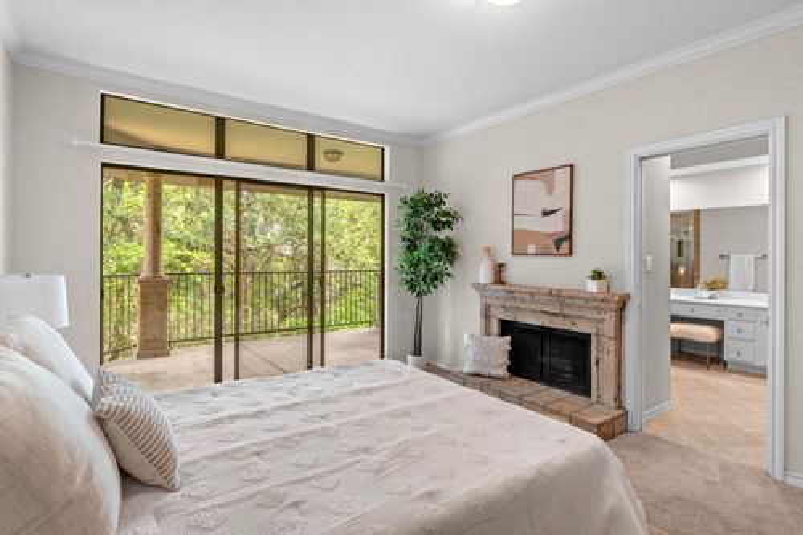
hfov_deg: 87.7
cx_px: 402
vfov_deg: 65.2
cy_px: 268
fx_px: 418
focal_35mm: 19
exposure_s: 2.5
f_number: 11
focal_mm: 12.5
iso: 250
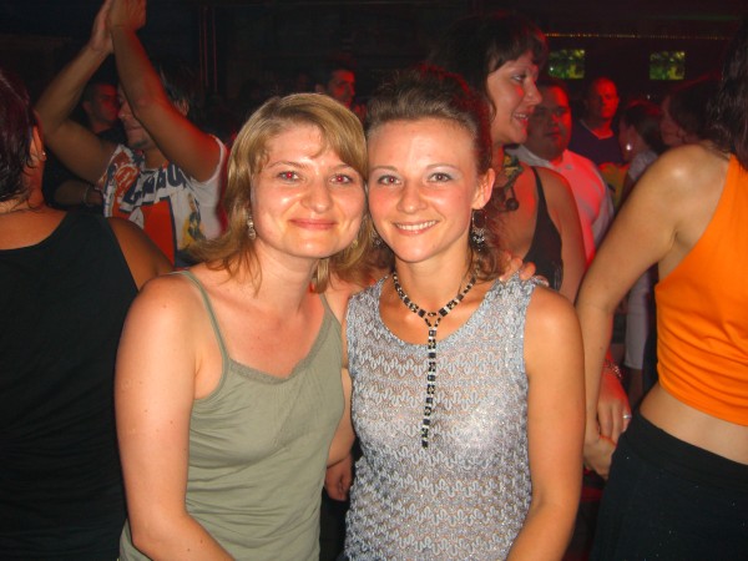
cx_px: 374
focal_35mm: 38
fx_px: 821
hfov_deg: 49.0
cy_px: 280
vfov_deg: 37.7
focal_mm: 7.9
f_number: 2.8
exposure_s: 1/60
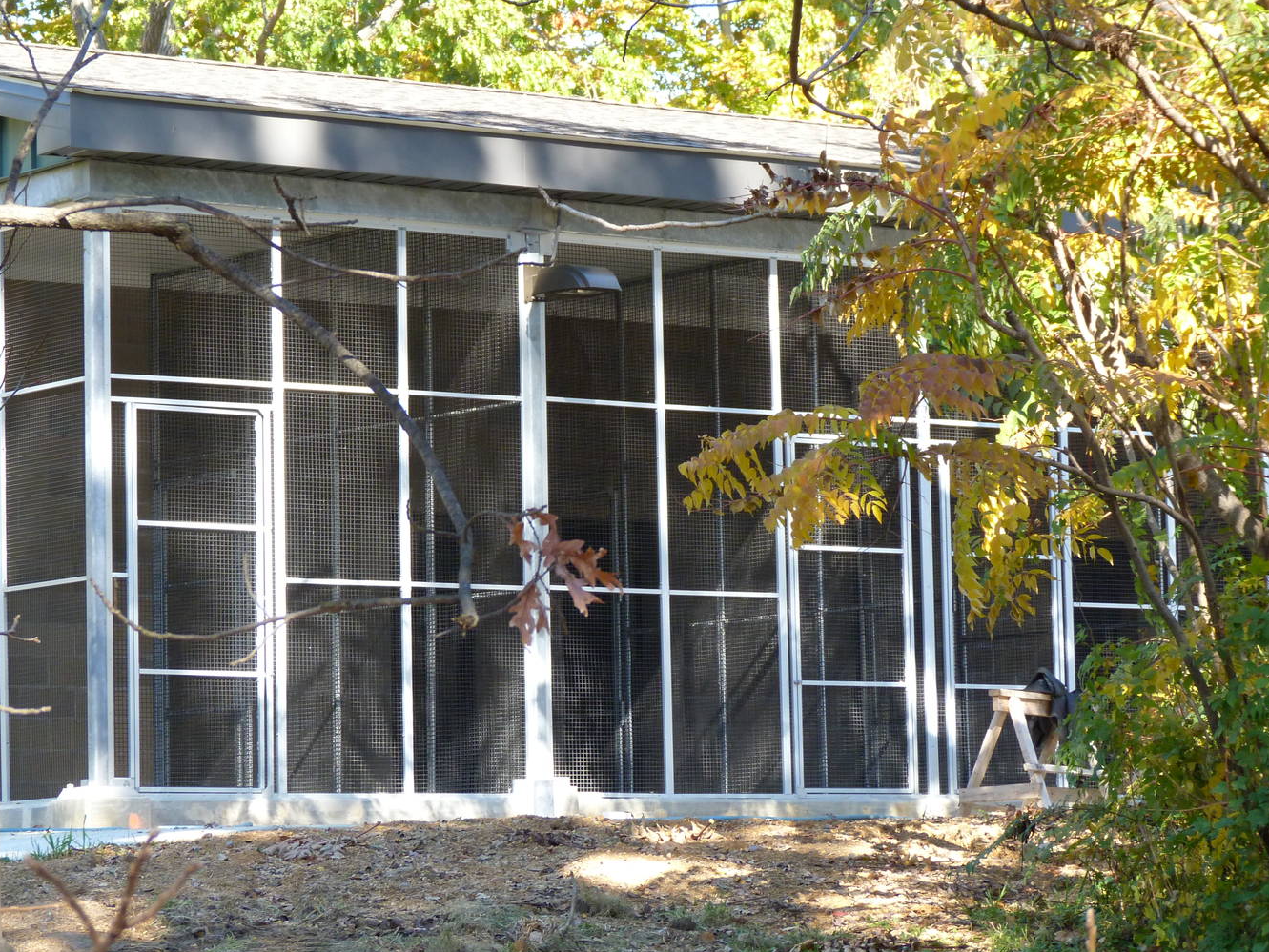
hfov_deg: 14.4
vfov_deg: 10.8
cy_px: 444
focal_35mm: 137
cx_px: 527
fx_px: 5024
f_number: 3.5
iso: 160
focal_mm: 20.4
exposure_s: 1/160
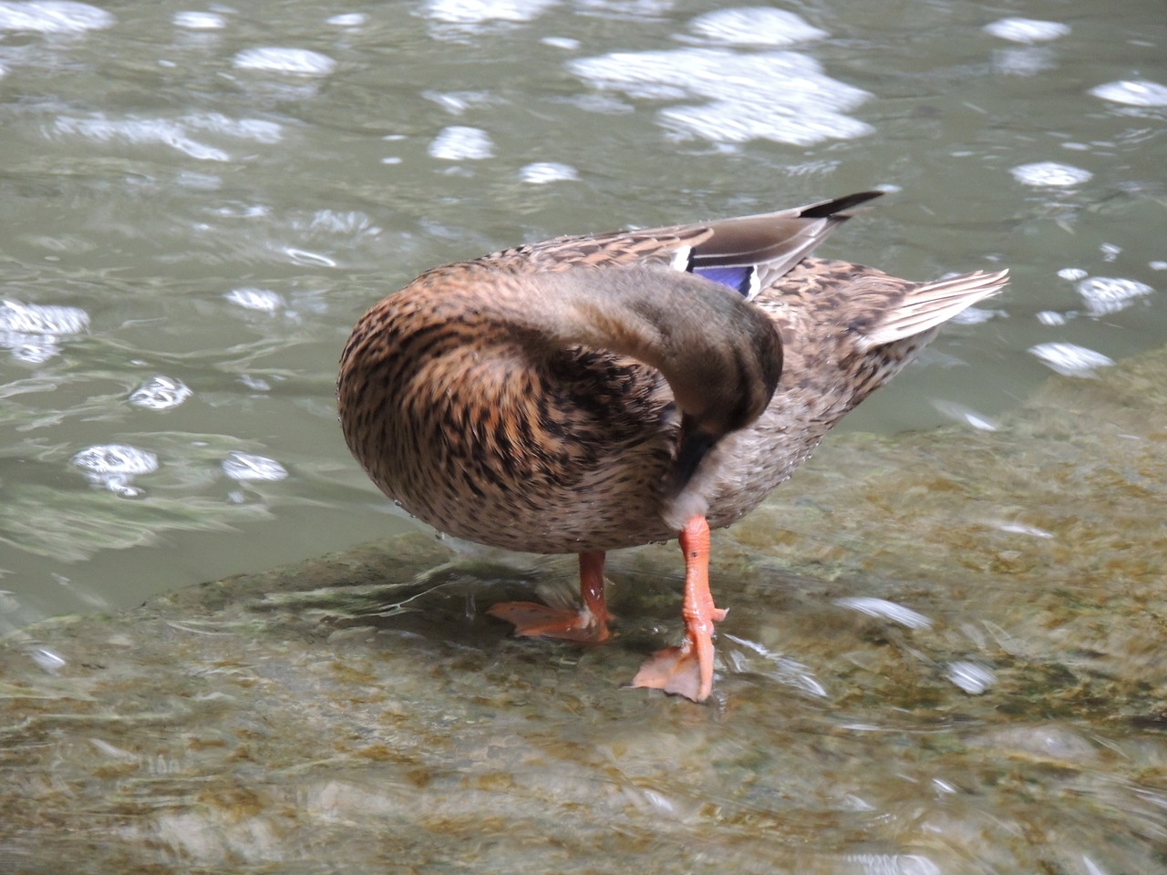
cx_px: 584
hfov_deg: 6.1
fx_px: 10957
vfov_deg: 4.6
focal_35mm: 325
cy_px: 438
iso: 800
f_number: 4.8
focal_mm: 57.9
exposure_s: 1/30
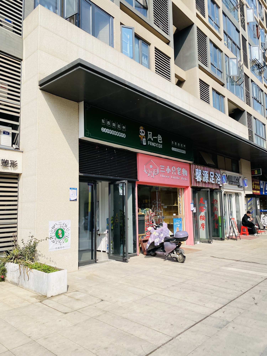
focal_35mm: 26
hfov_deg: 53.1
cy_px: 178
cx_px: 134
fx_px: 267
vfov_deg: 67.3
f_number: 1.8
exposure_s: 1/2315
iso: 32
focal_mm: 4.25
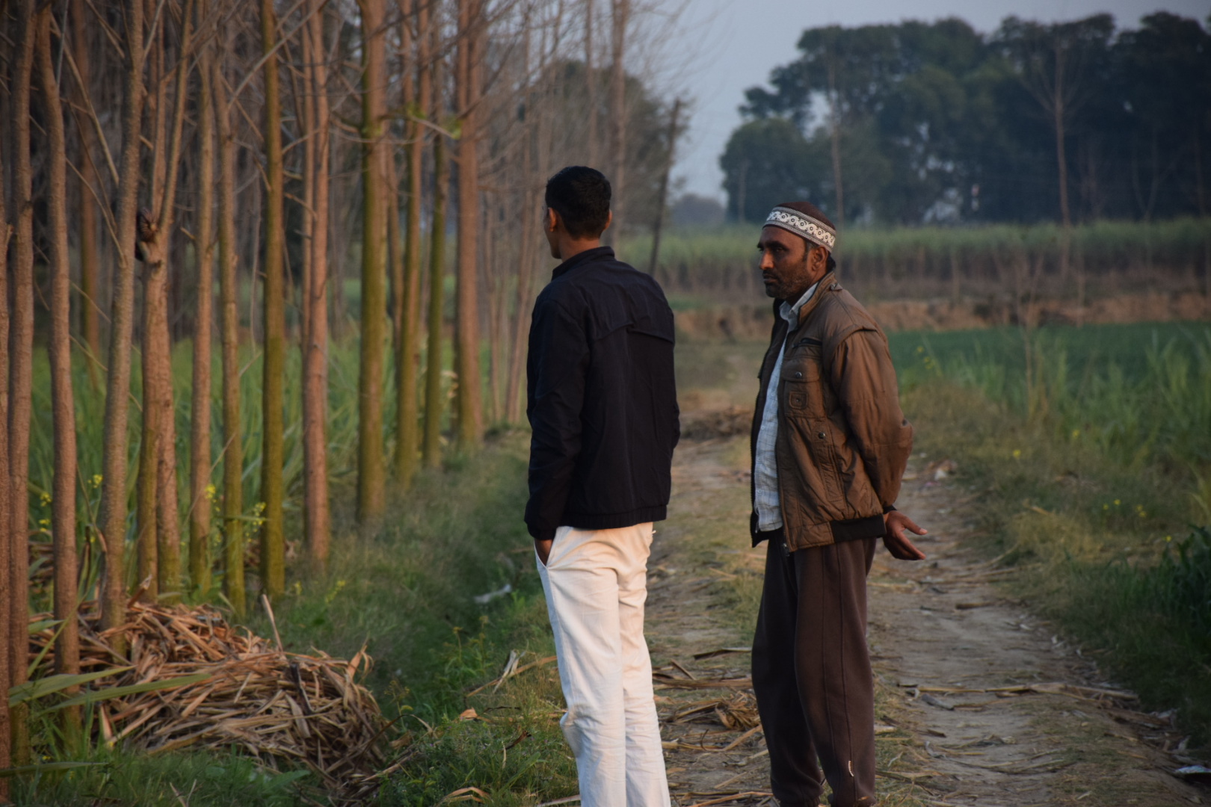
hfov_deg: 9.8
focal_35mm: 210
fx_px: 7064
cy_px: 404
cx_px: 606
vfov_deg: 6.5
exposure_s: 1/500
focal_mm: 140
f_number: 5.6
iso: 900
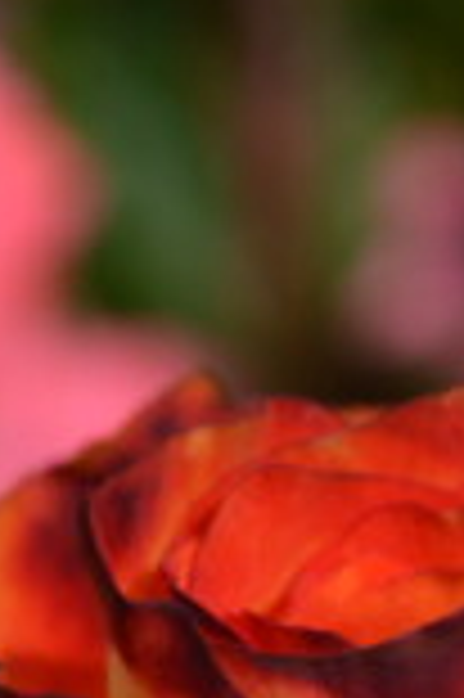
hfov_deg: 3.6
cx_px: 408
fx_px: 7427
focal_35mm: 383
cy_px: 1292
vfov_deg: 5.3
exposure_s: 1/250
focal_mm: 55
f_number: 8
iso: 100
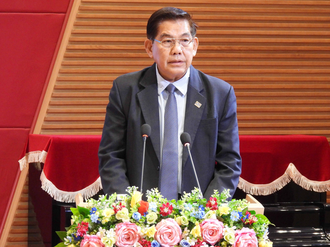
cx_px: 165
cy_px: 124
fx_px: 2479
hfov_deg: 7.6
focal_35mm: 260
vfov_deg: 5.7
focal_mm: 46.4
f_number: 4.5
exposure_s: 1/40
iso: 800
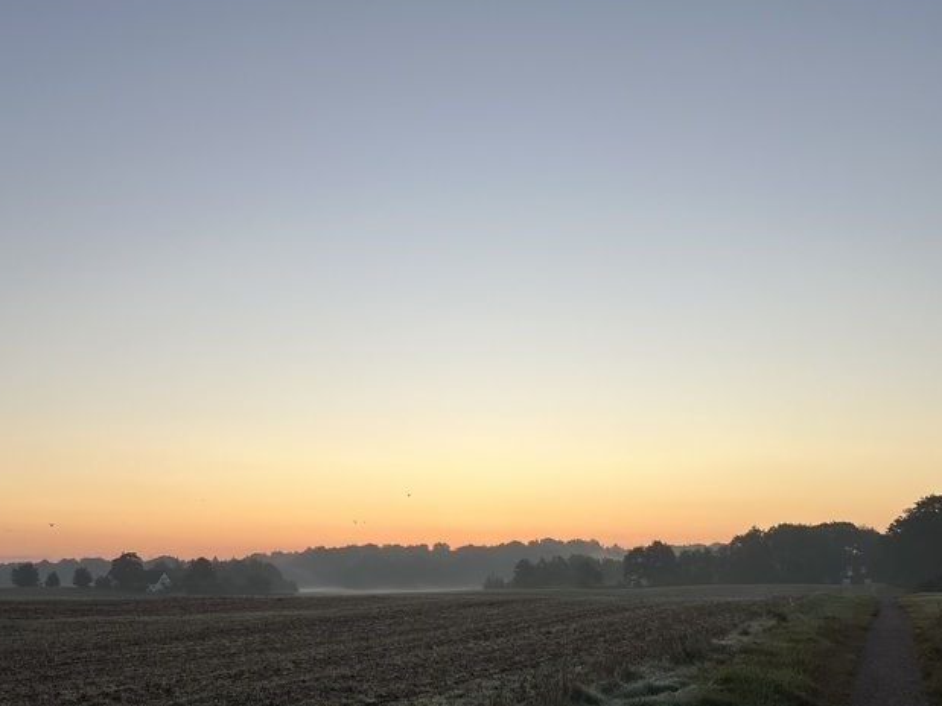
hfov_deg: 43.6
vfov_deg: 33.0
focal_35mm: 43
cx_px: 365
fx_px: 1170
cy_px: 522
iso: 50
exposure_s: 1/684
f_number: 1.6
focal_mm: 5.1
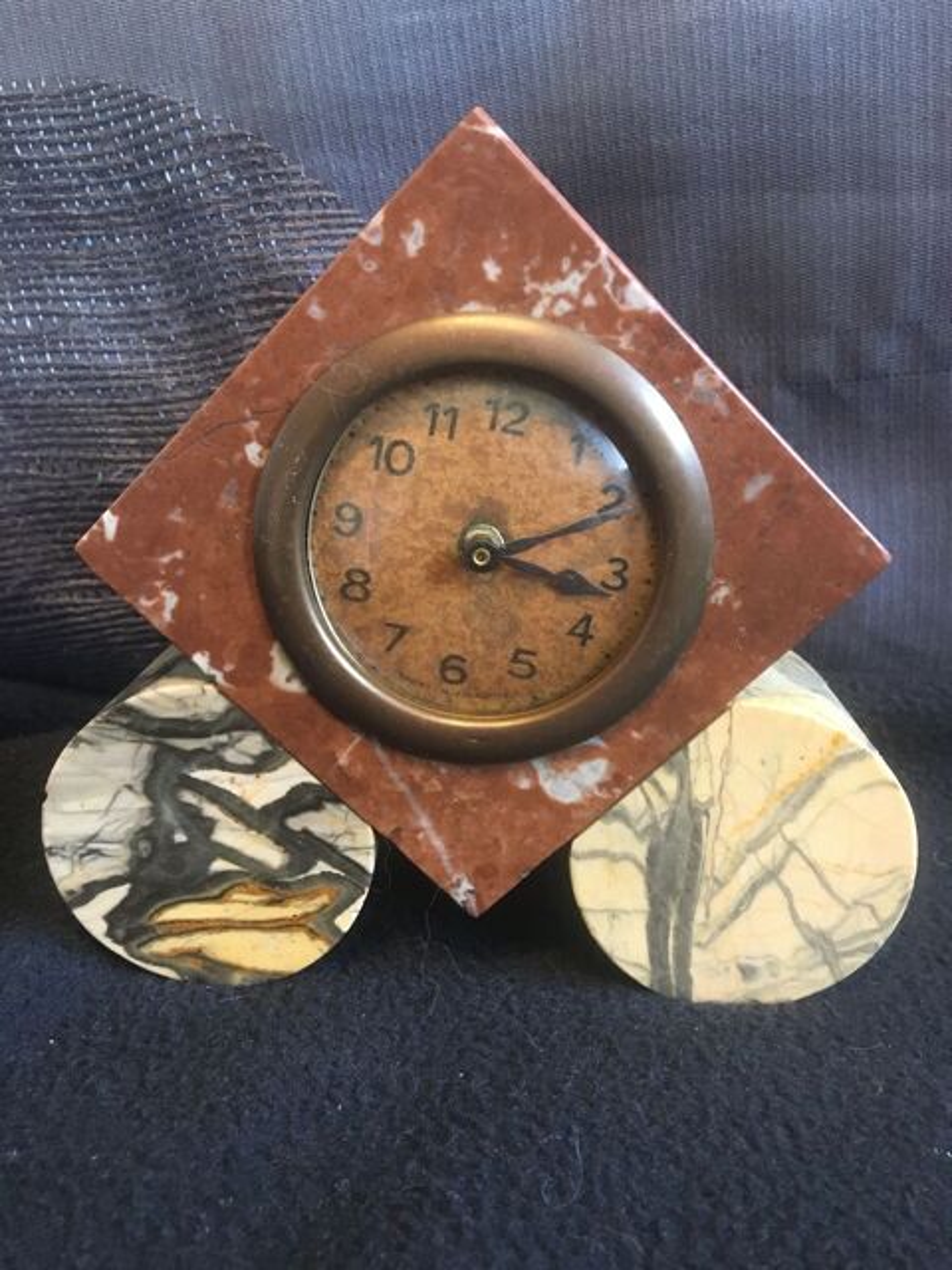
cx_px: 476
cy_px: 635
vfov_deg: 61.7
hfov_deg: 48.2
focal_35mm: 29
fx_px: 1063
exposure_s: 1/25
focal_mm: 4.15
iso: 200
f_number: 2.2
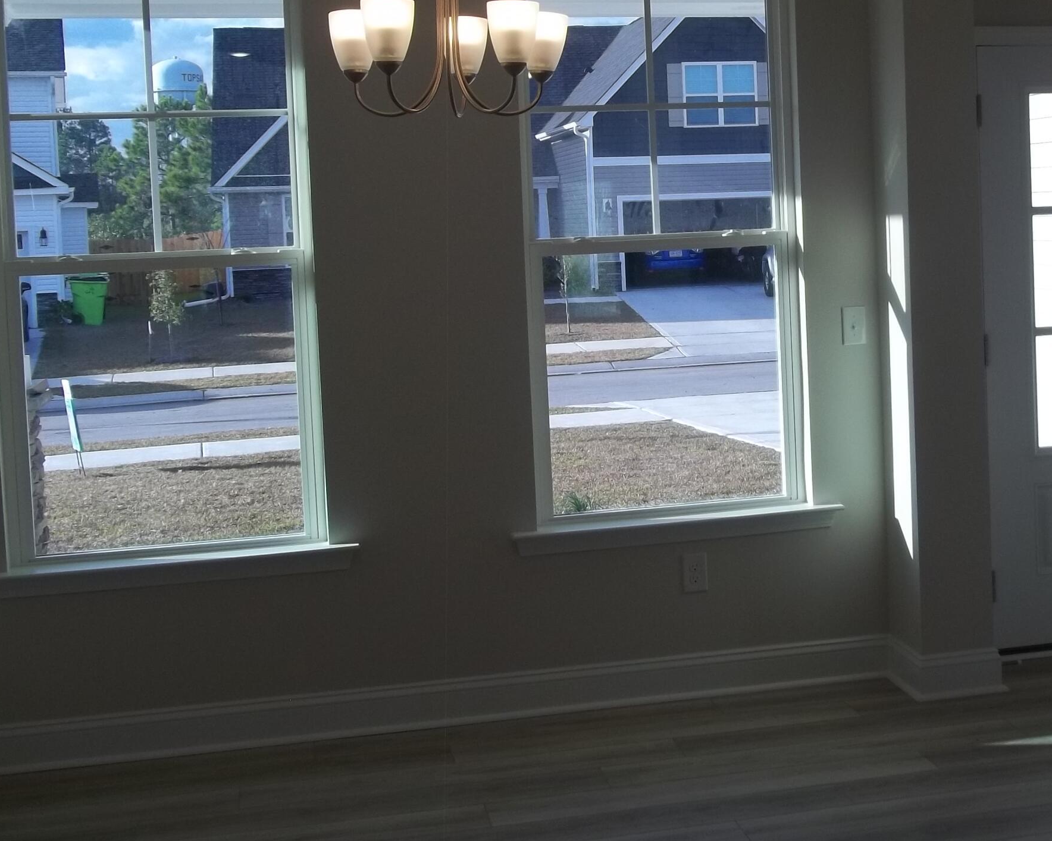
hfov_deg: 34.8
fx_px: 1650
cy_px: 312
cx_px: 752
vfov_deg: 28.5
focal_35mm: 53
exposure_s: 1/250
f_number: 2.9
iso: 64
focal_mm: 5.7
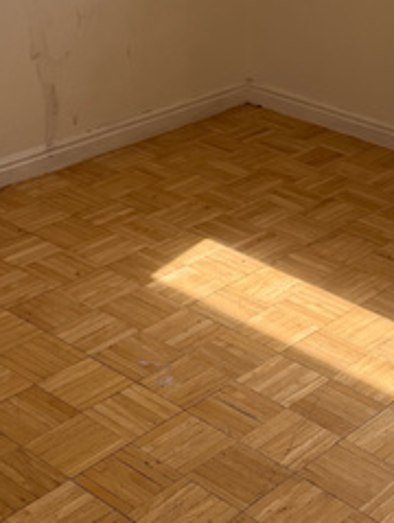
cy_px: 120
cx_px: 296
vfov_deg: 25.0
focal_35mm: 77
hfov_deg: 19.1
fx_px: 1165
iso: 80
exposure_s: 1/2000
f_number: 1.78
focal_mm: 6.76
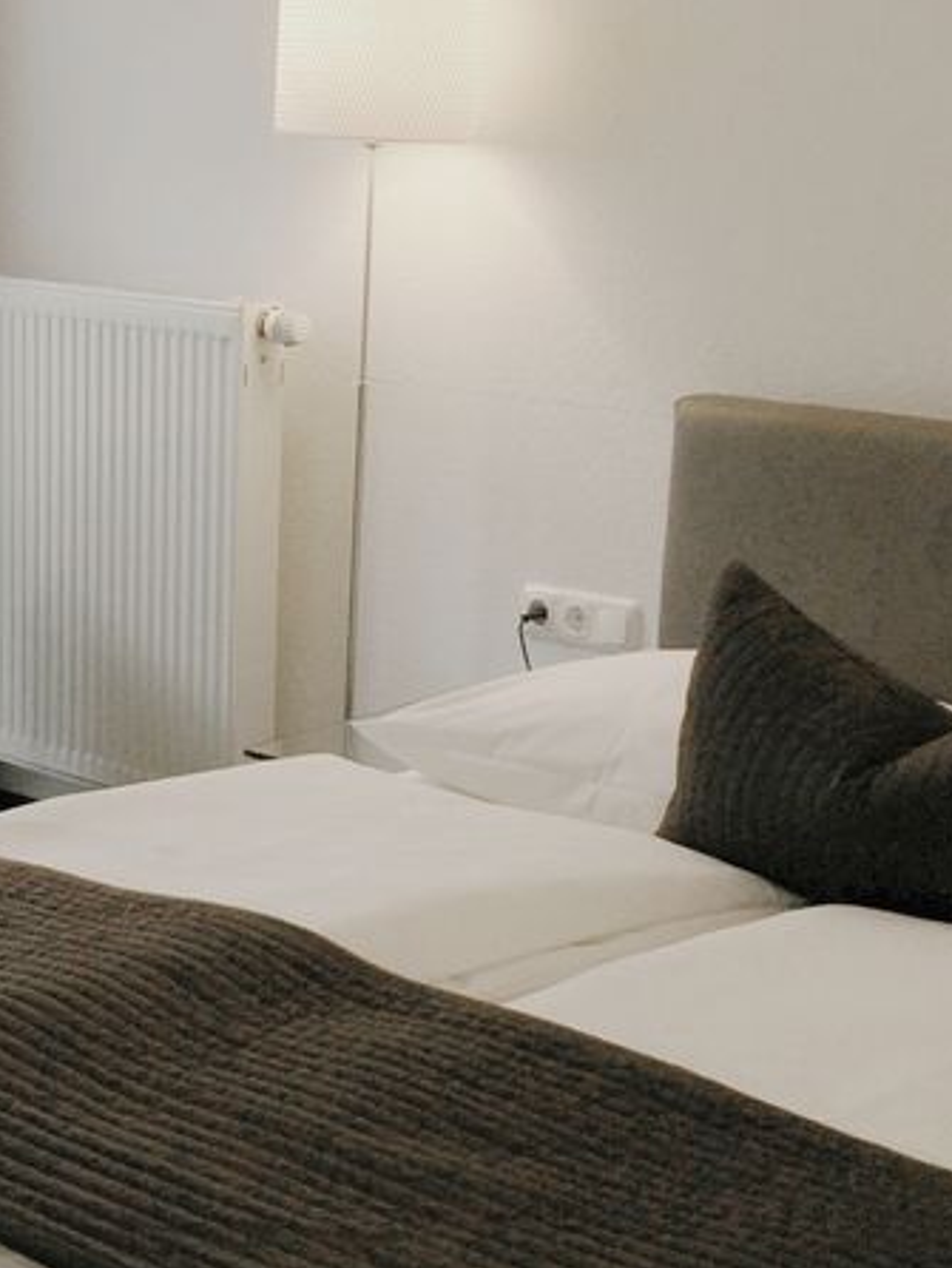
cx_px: 199
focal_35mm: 78
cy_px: 773
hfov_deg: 18.7
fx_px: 2857
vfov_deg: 25.0
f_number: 2.2
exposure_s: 1/61
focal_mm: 4.15
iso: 32
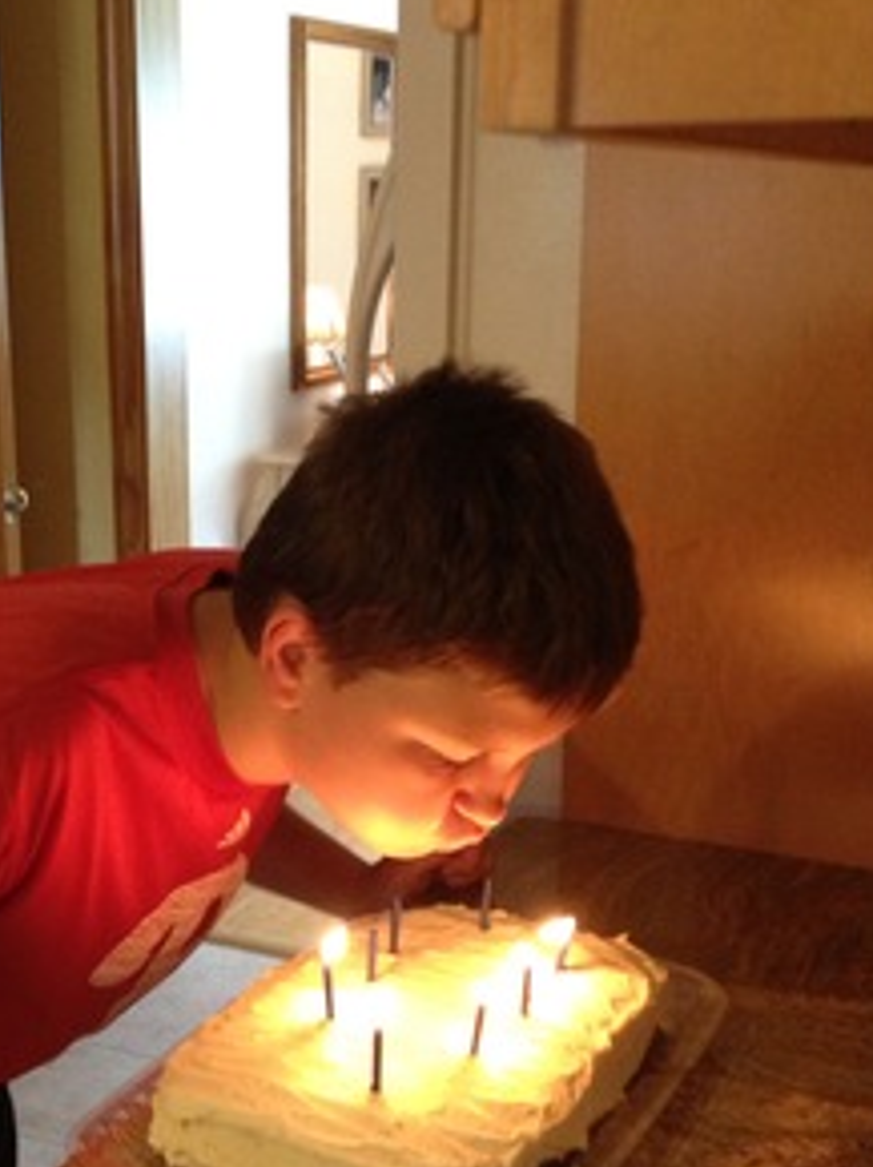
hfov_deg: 25.1
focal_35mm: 58
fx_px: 1953
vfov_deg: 33.1
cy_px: 724
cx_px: 298
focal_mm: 4.28
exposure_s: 1/20
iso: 250
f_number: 2.4
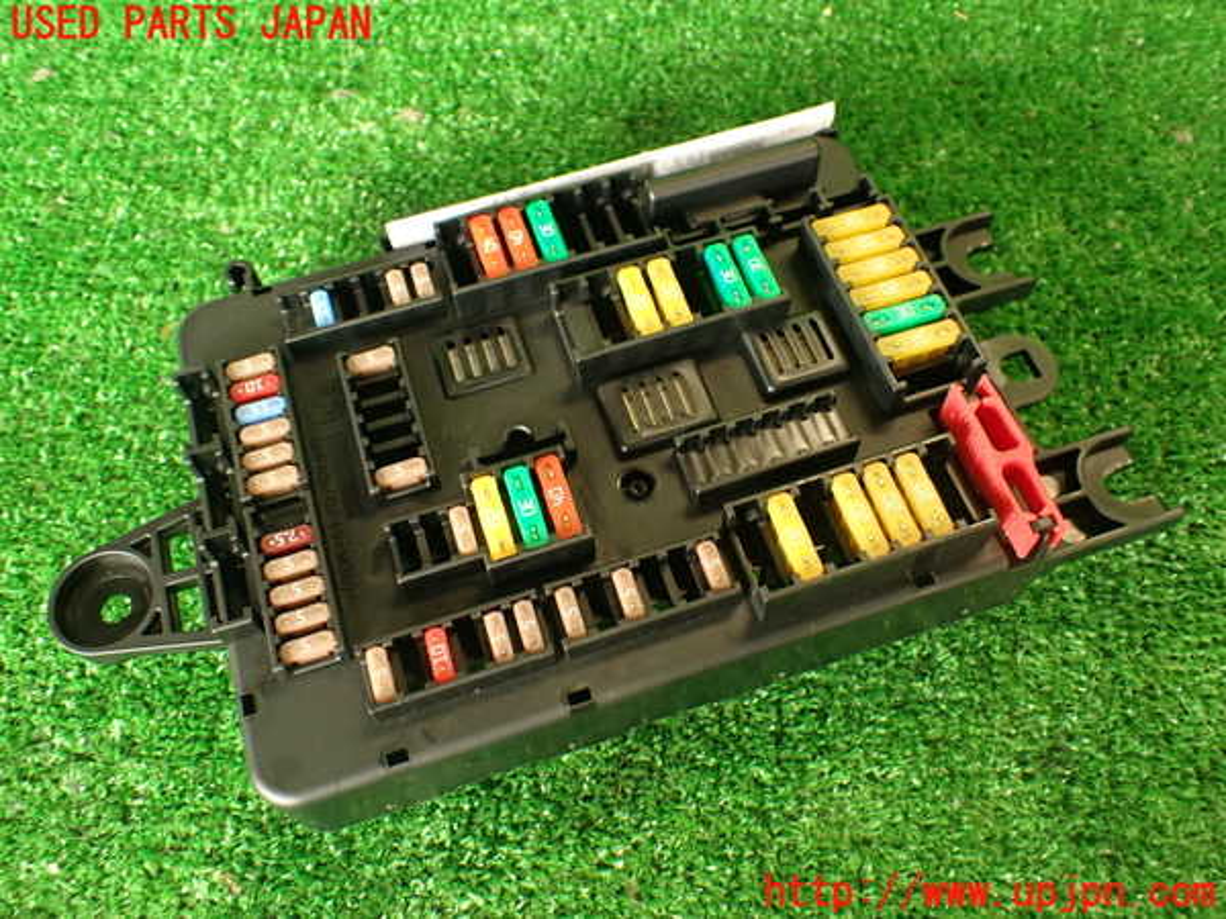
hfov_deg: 60.0
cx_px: 613
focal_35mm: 30
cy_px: 460
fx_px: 1063
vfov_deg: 46.8
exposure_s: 1/30
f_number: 2.3
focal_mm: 5.4
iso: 200
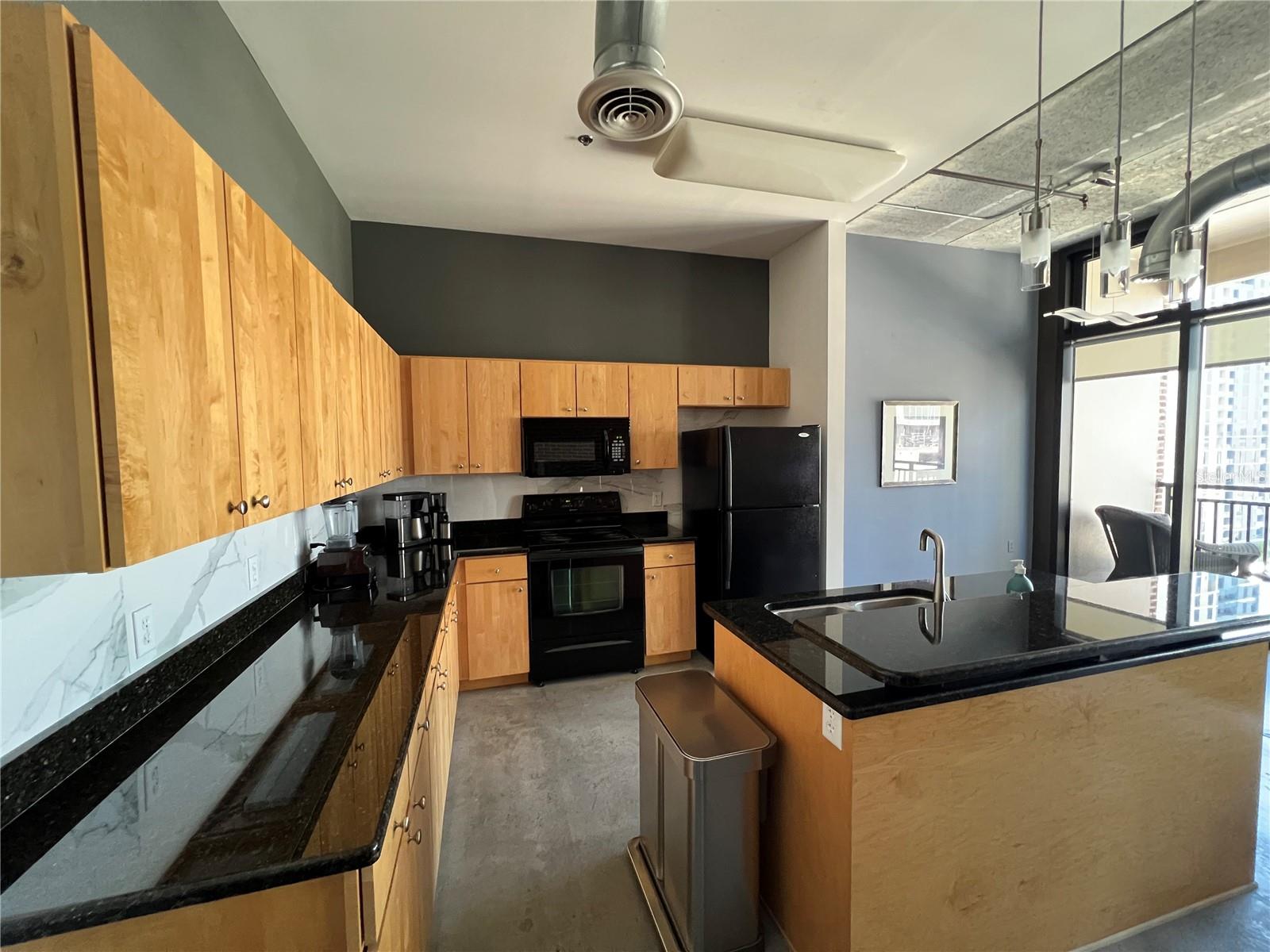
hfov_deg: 106.2
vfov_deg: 89.9
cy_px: 476
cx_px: 635
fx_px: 477
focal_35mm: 13
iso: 500
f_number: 1.8
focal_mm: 1.57
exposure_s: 1/60
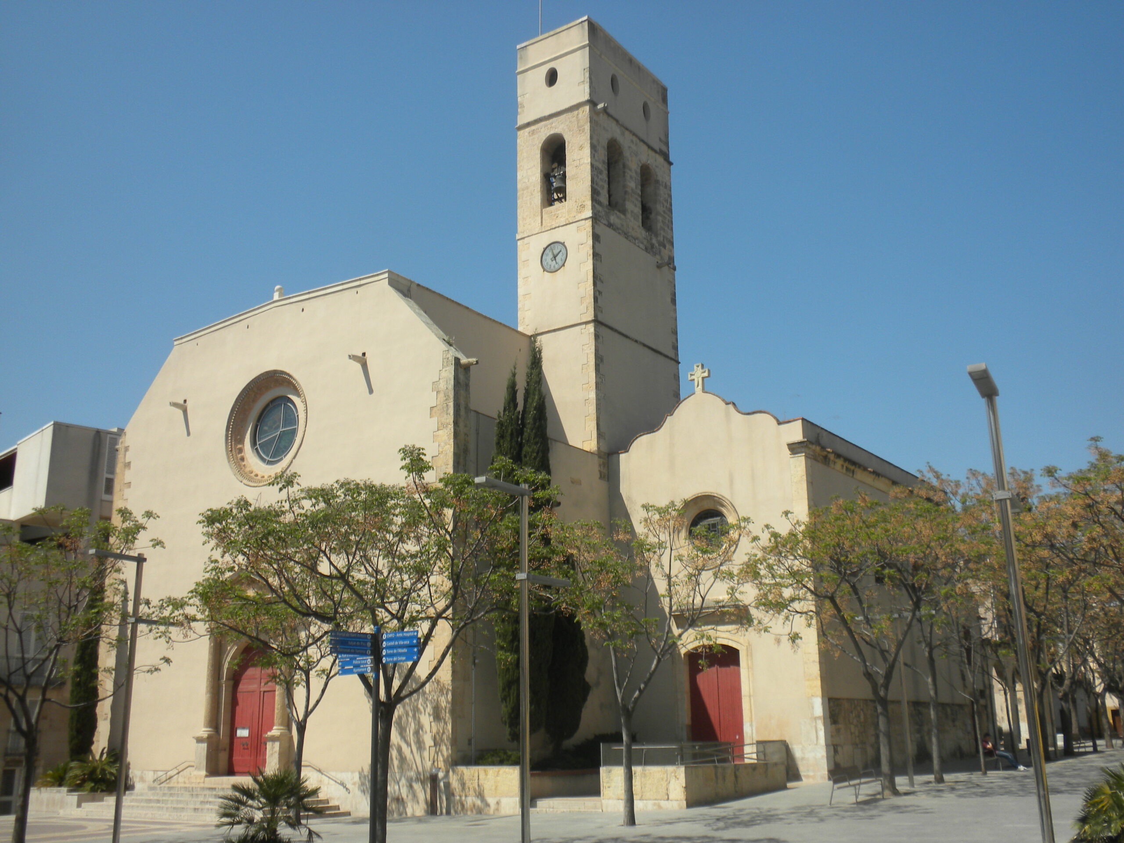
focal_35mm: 37
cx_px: 562
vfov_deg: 38.7
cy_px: 422
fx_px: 1201
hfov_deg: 50.1
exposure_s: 1/127
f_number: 10
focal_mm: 6.6
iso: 64
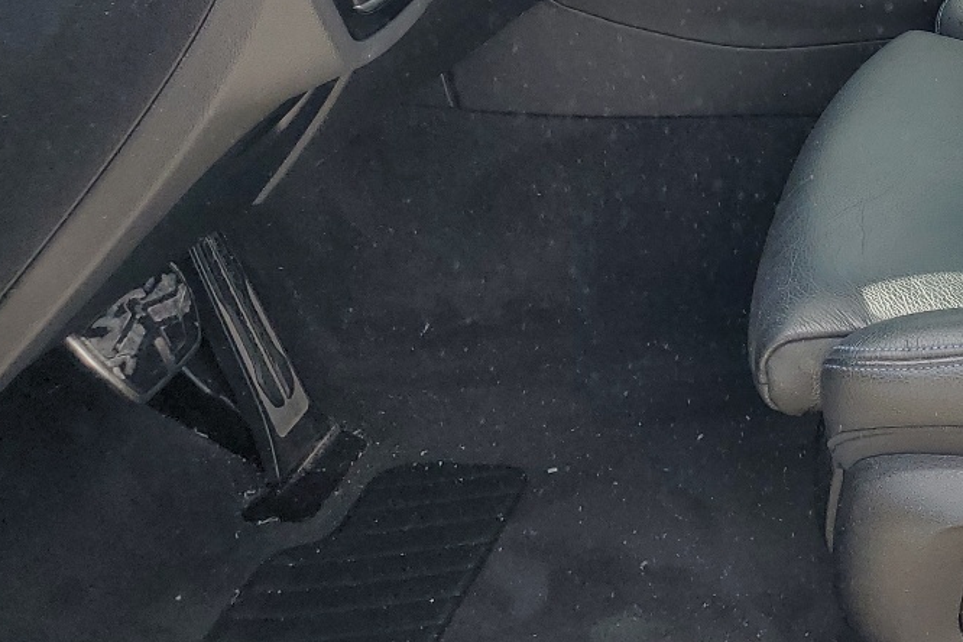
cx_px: 1067
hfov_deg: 28.1
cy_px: -110
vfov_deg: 19.8
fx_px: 1739
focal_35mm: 65
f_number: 1.5
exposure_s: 1/625
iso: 50
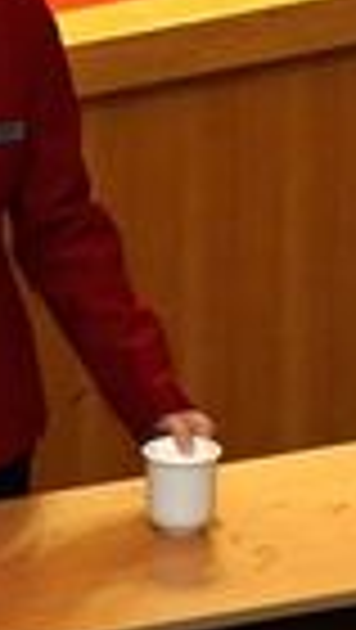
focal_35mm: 581
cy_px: 171
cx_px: 225
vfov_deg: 3.7
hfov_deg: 2.1
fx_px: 9727
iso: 3200
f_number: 6.3
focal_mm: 194
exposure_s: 1/60
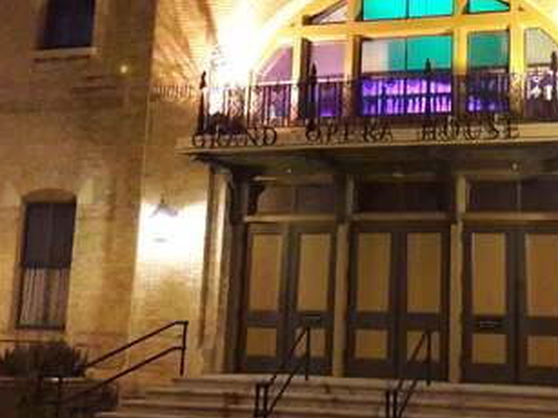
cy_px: 51
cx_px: 393
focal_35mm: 73
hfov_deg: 26.5
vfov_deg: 19.8
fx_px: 1176
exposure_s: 1/15
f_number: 1.9
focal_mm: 3.7
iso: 400
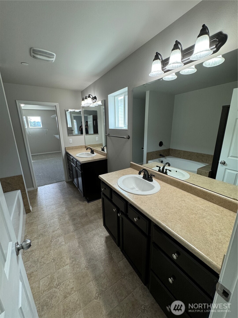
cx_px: 119
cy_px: 159
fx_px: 128
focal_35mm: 14
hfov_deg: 85.7
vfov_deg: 102.1
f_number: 2.2
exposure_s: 1/120
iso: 160
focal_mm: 2.22
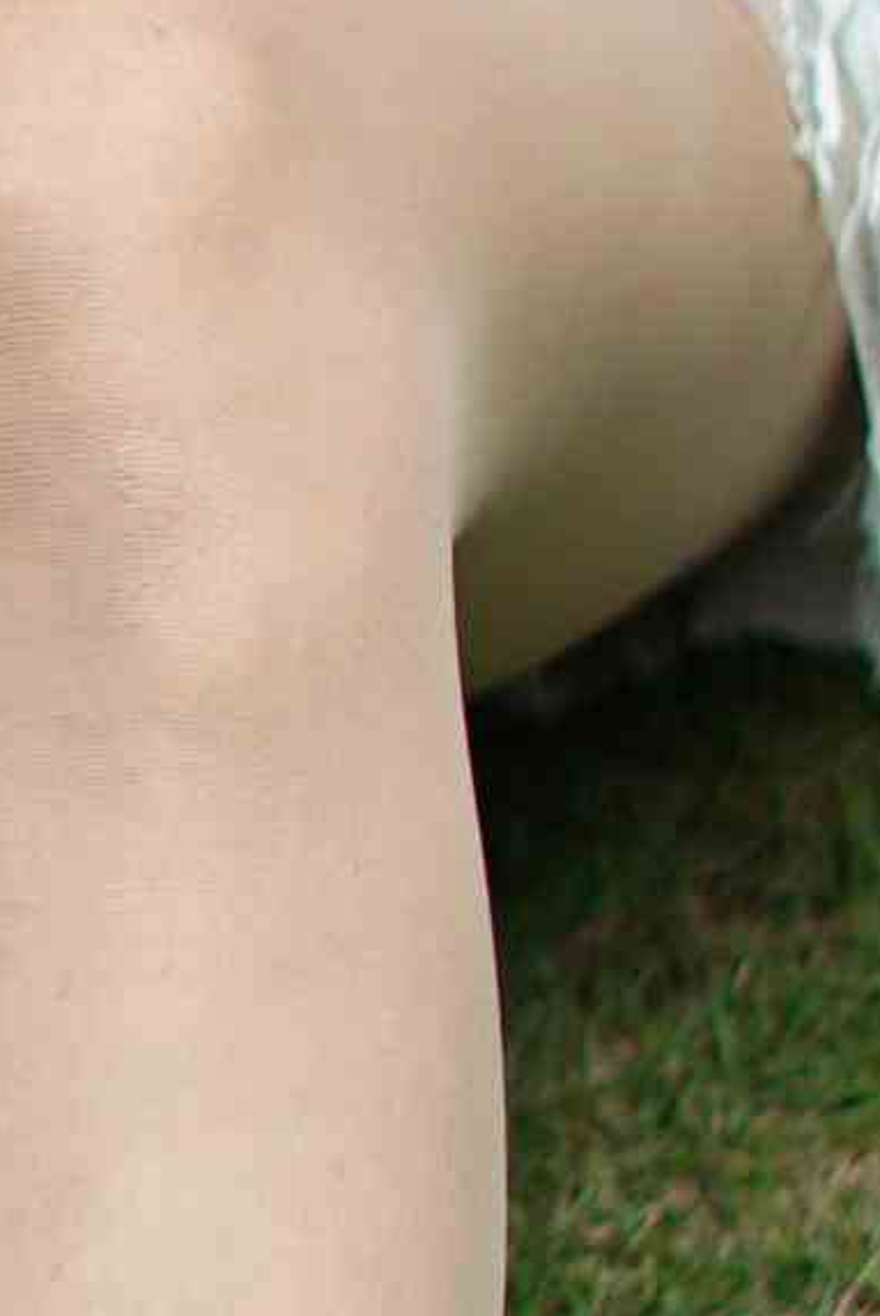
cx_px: -115
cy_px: 473
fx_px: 13541
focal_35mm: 370
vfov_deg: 5.6
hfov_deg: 3.7
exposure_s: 1/8000
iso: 200
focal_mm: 50
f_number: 1.8
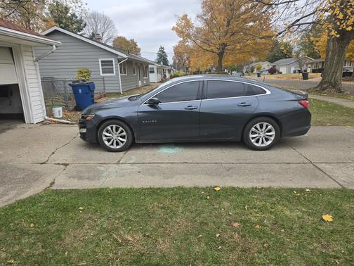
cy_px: 133
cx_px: 177
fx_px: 235
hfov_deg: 73.9
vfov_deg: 58.9
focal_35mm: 23
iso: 12
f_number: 1.7
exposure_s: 1/180
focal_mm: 6.3
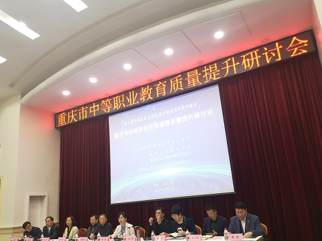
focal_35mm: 29
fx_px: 270
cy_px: 129
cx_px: 158
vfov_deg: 48.2
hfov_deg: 61.7
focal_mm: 3.95
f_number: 1.8
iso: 125
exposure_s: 1/50
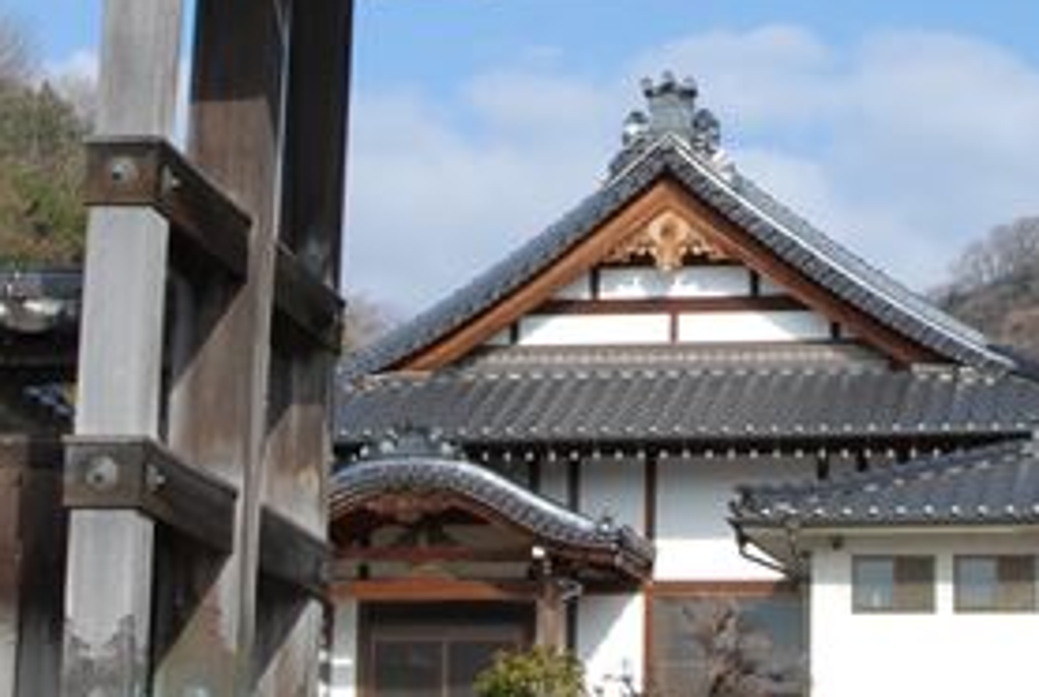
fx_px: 3442
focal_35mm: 119
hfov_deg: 17.1
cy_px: 43
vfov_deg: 11.5
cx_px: 668
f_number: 14
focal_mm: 22
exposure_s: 1/125
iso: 200
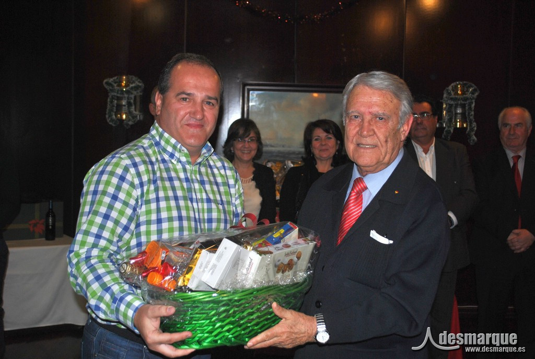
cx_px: 268
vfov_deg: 28.2
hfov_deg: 41.0
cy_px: 180
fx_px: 715
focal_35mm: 48
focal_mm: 32
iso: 200
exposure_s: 1/60
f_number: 4.8
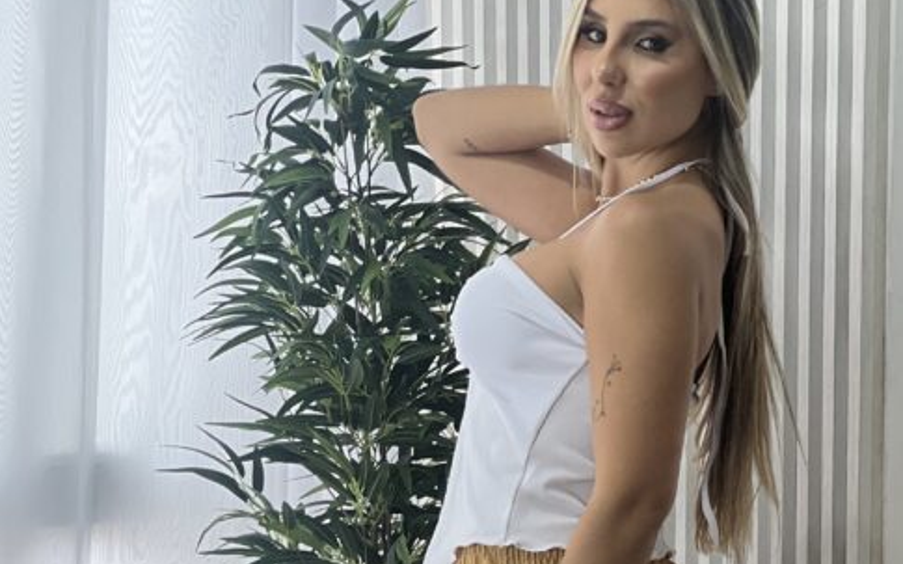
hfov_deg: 13.3
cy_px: 759
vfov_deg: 8.2
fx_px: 3863
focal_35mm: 157
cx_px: 592
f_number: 2.8
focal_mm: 9
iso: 80
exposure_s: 1/120
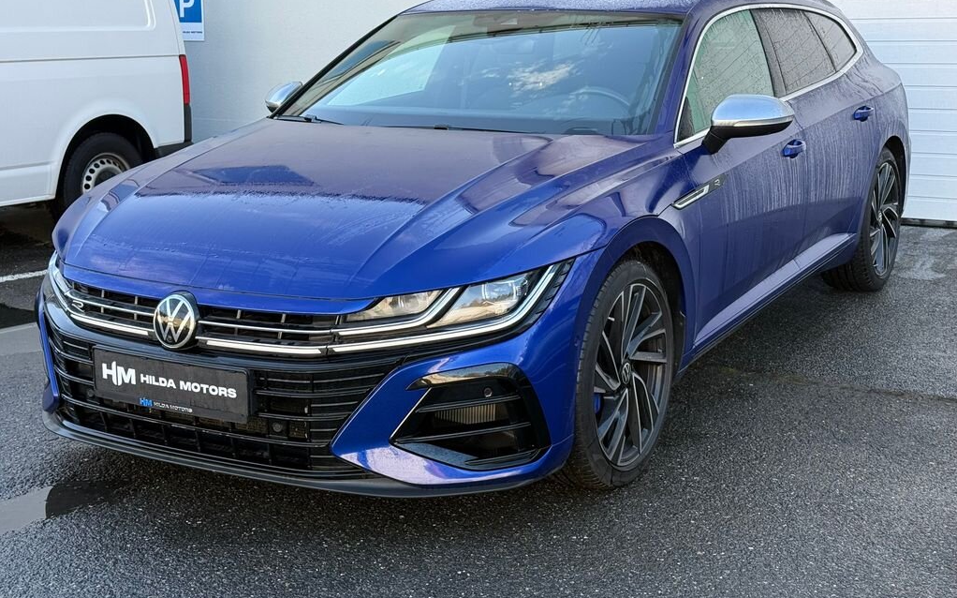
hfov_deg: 39.6
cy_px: 264
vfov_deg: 25.3
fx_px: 1330
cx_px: 478
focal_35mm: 51
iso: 80
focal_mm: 6.76
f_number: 1.78
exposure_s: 1/422
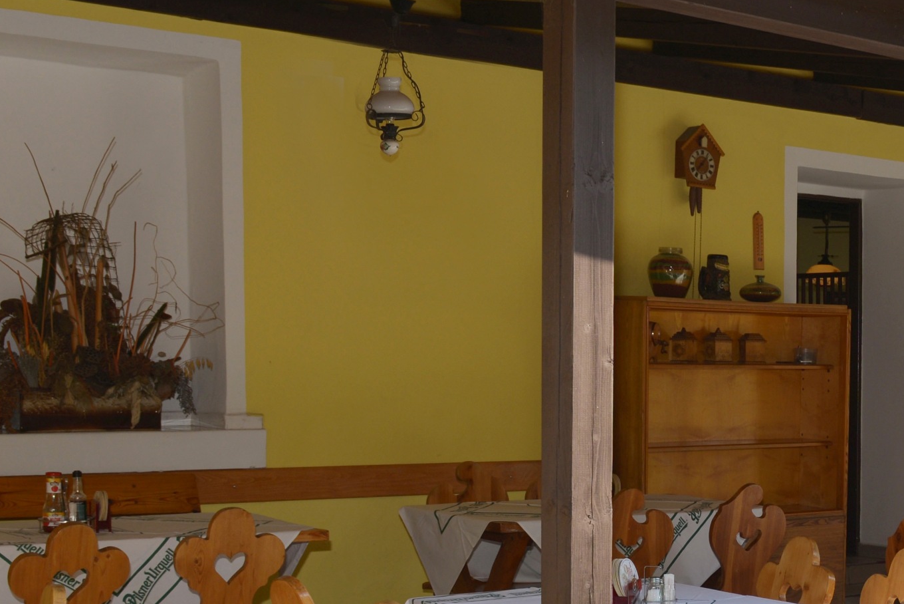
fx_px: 1733
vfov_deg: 19.4
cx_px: 1061
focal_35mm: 69
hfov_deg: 26.3
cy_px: 535
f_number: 8
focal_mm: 24
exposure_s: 1/125
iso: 100
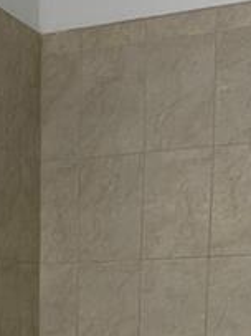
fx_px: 881
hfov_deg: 15.9
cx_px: 3
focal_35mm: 91
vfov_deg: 19.5
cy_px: 458
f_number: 1.78
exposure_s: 1/121
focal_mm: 6.76
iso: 80
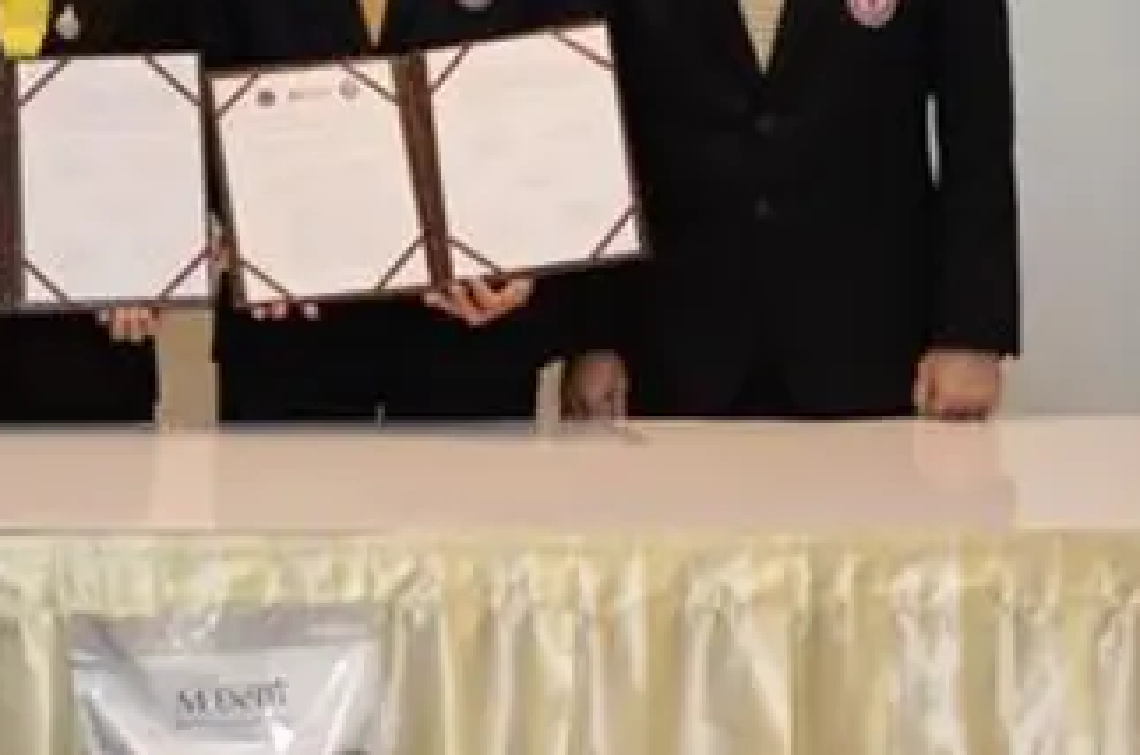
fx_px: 3666
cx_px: -169
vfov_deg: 11.7
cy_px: 175
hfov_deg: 17.0
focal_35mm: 116
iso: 1250
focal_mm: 48
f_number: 4
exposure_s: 1/160
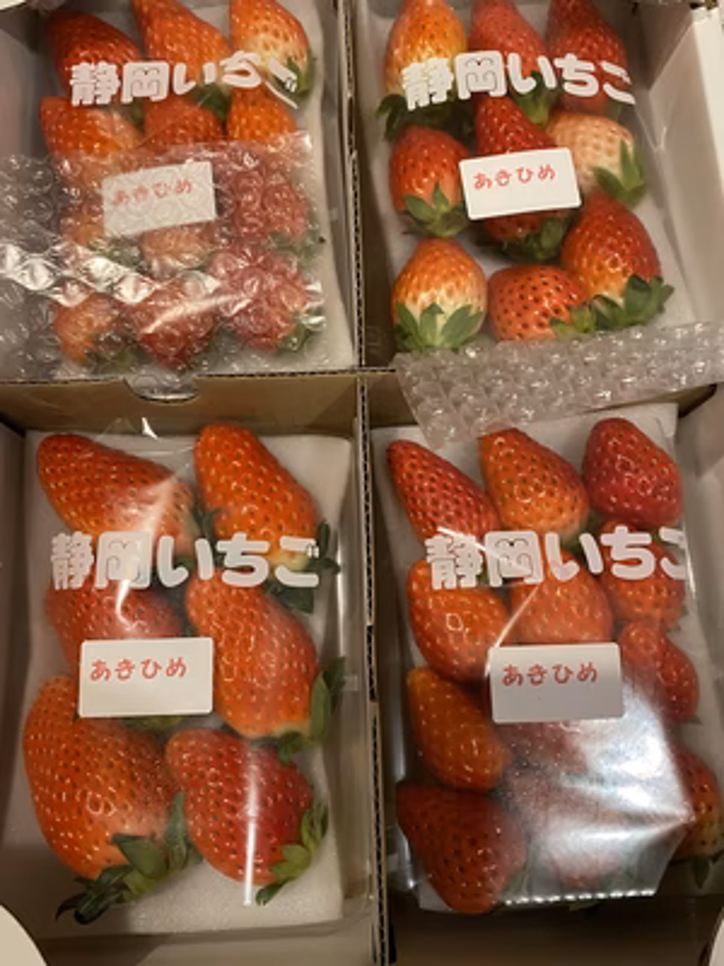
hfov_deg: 53.1
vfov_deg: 67.3
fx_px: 725
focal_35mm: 26
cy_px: 483
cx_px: 362
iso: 320
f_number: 1.8
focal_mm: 4.25
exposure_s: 1/50
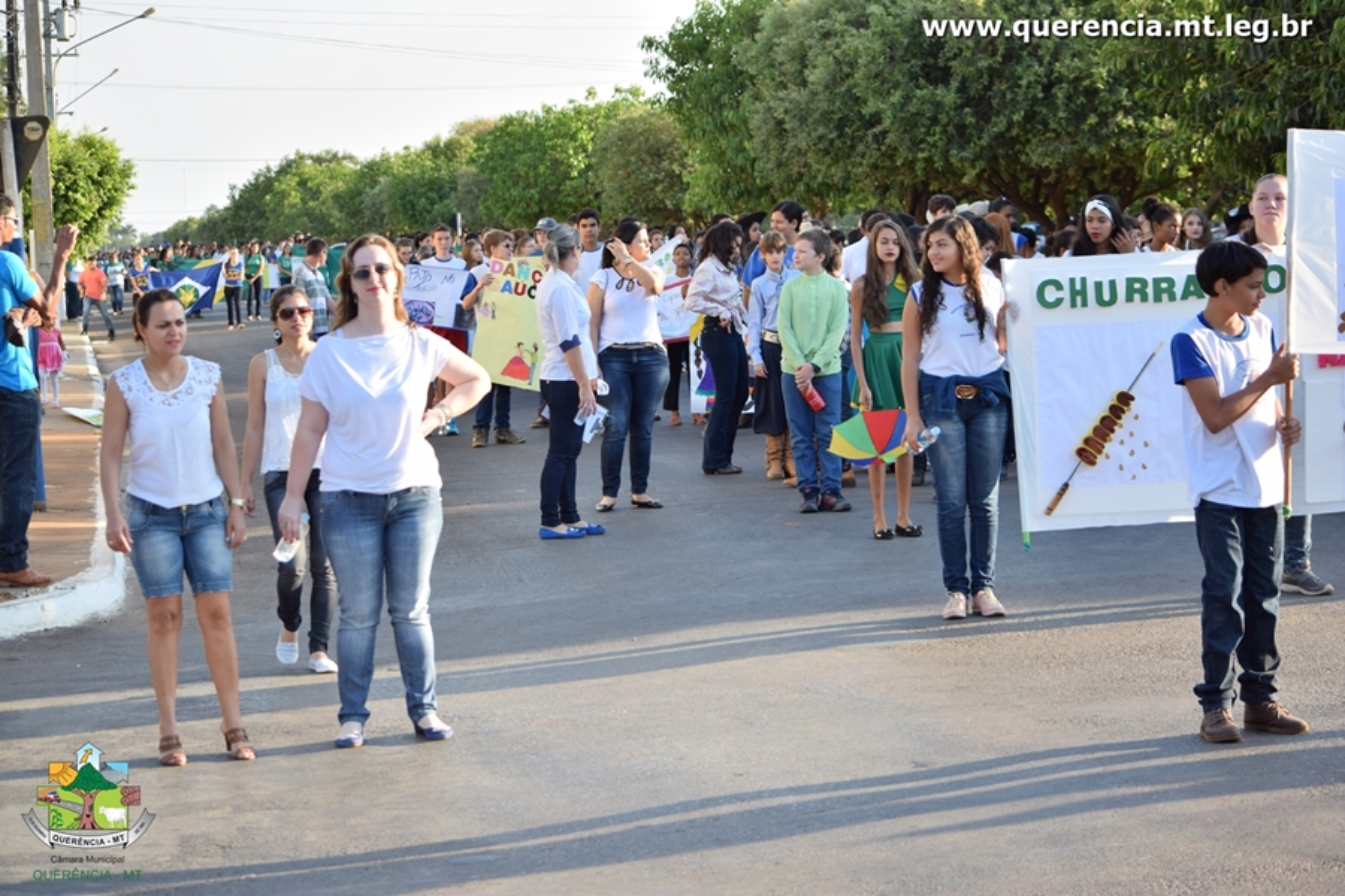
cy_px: 448
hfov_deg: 20.0
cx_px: 672
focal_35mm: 102
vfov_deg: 13.4
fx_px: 3811
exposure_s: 1/200
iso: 100
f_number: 4.5
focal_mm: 68
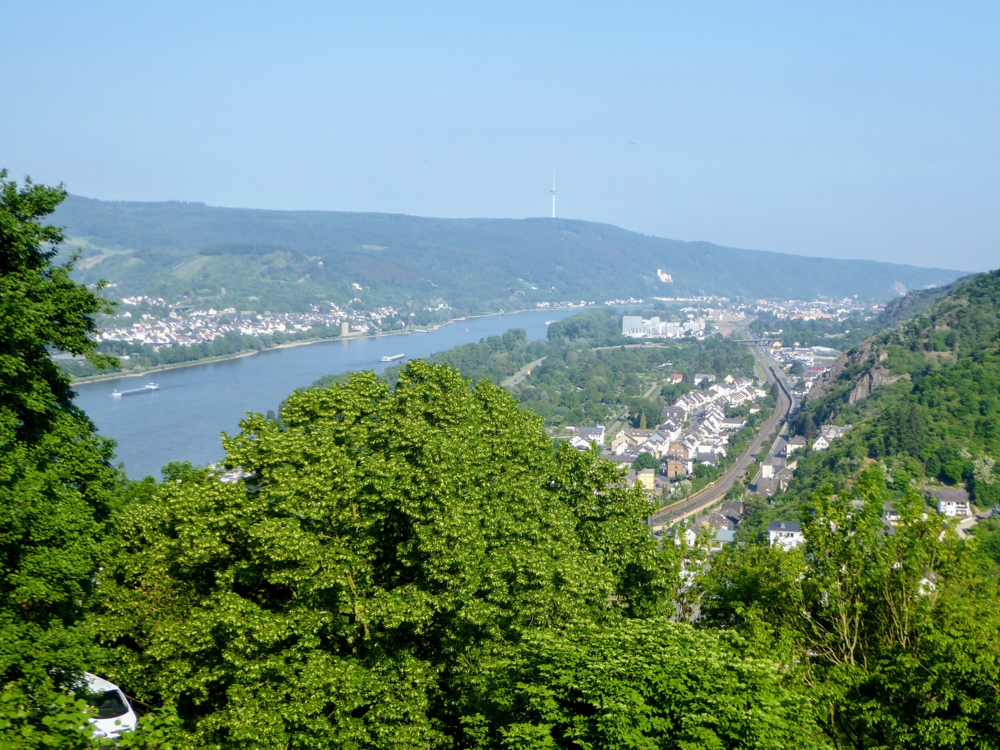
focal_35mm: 53
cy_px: 375
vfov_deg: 27.5
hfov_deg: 36.2
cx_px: 500
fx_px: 1531
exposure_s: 1/500
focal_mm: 9
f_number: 4.1
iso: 80
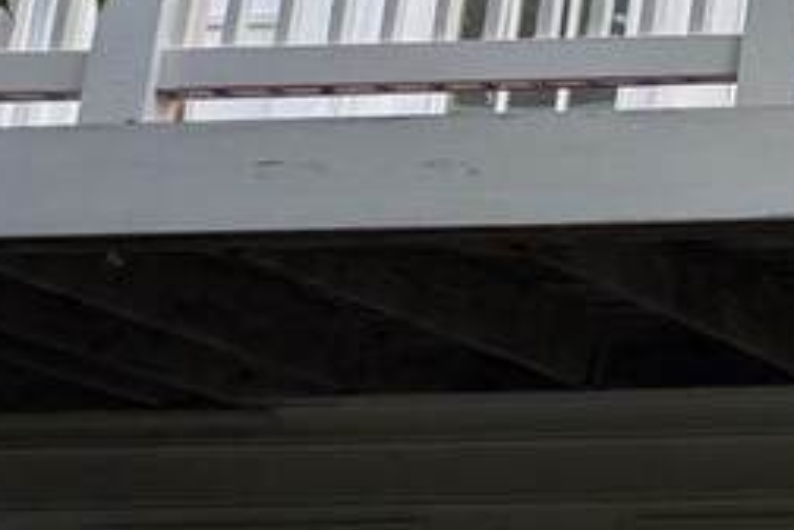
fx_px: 2801
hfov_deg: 12.4
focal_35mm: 127
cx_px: 1947
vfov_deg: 10.8
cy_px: 183
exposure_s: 1/1174
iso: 100
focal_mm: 6.76
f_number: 1.78
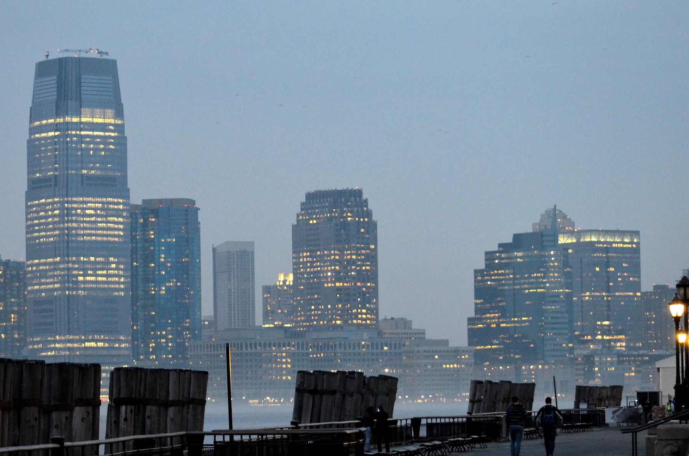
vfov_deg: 9.5
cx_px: 274
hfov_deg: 14.3
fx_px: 2750
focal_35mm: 144
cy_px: 236
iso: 2500
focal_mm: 72
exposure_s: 1/30
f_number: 4.5
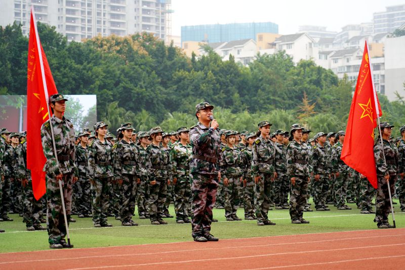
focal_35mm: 105
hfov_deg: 19.5
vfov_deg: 13.0
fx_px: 1181
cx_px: 202
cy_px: 135
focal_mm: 105
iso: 125
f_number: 4
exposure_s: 1/125
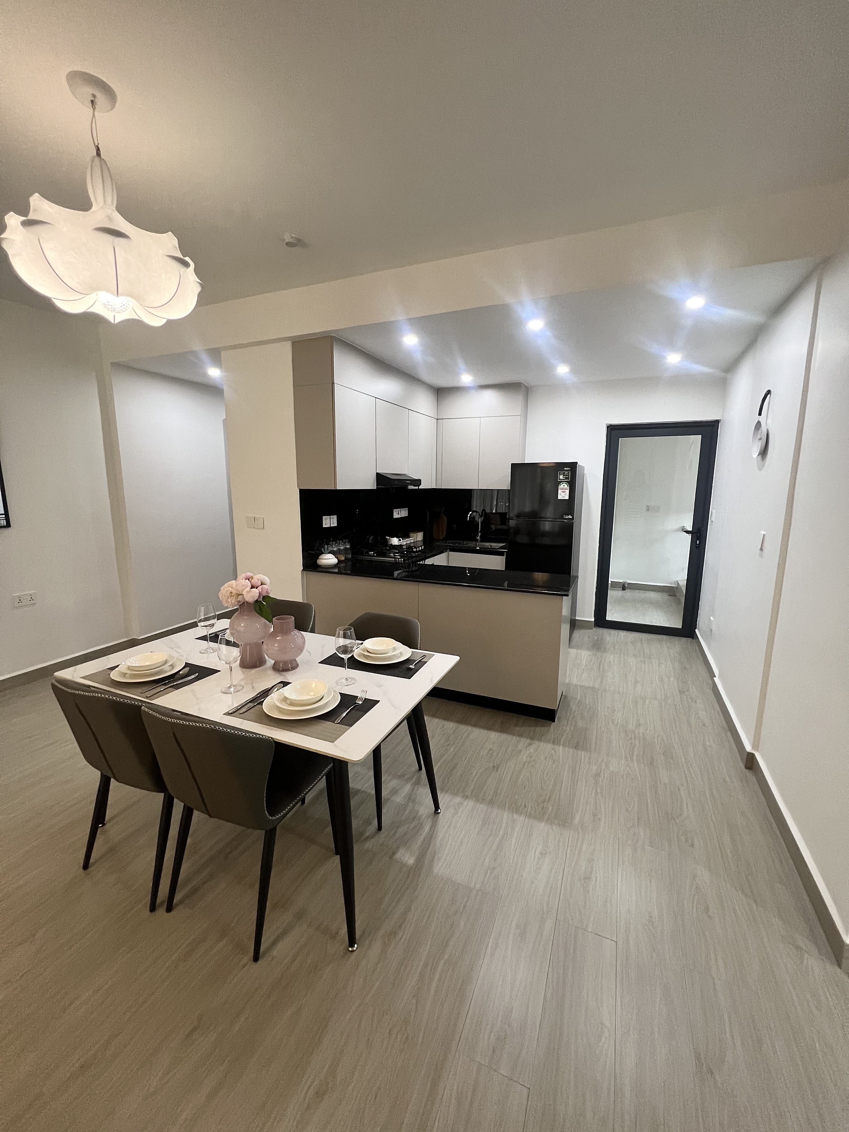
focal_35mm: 13
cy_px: 566
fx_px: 425
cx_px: 424
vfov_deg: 106.2
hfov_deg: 89.9
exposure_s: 1/50
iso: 250
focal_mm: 1.57
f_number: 1.8
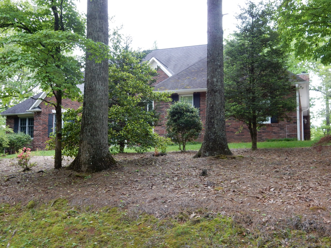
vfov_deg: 33.6
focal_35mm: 43
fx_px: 411
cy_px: 124
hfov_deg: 43.9
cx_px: 166
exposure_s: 1/30
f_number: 4.2
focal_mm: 7.6
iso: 140
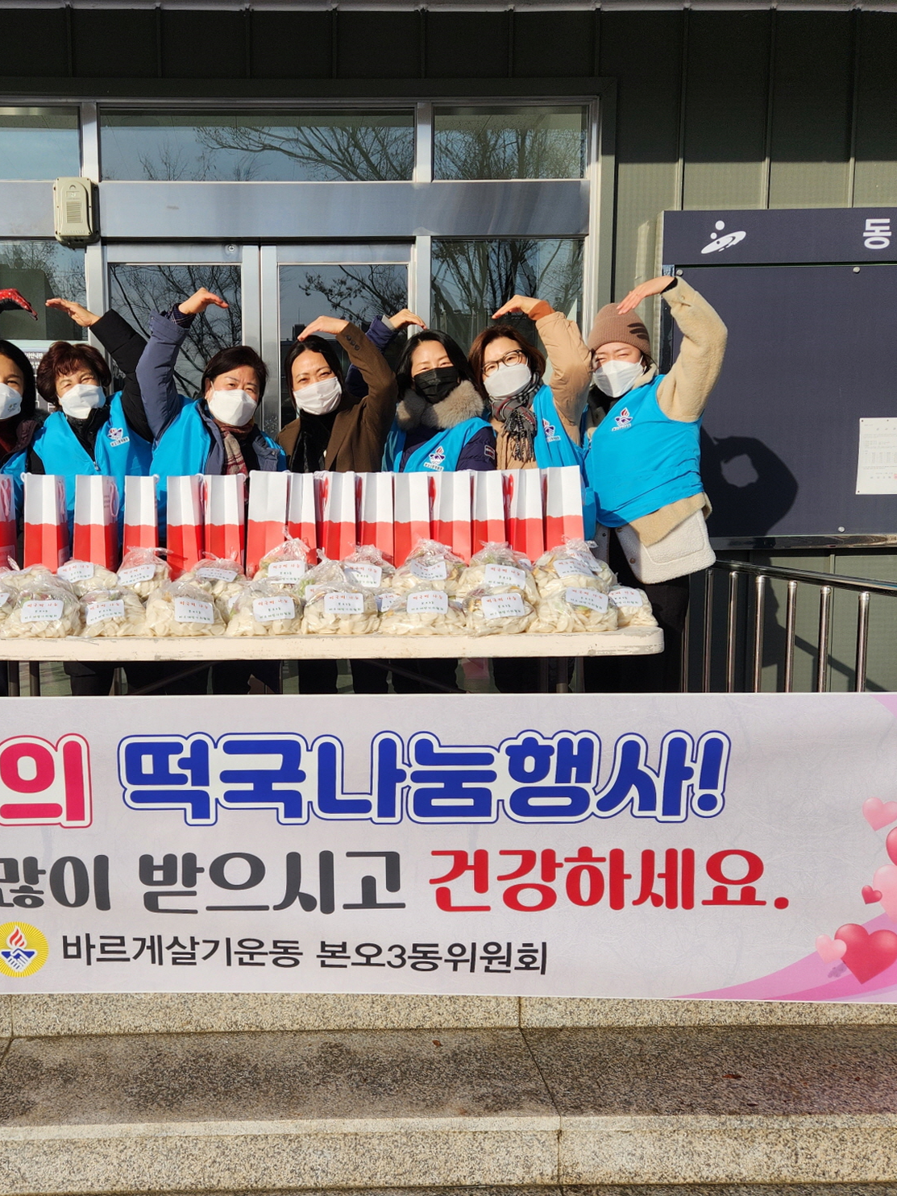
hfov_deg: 44.6
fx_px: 1071
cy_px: 600
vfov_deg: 58.4
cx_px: 281
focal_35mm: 31
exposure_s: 1/2537
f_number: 1.8
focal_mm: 5.4
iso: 20
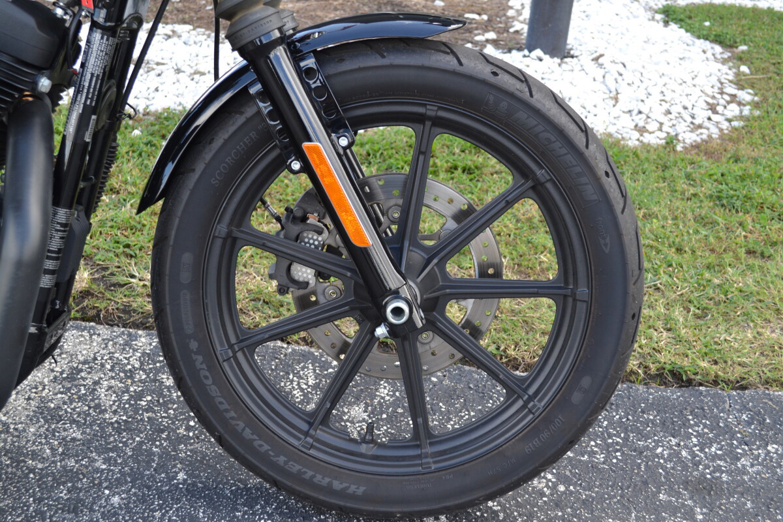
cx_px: 392
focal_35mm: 45
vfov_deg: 29.9
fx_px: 979
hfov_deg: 43.6
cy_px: 261
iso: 250
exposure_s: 1/125
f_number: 5.6
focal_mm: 30
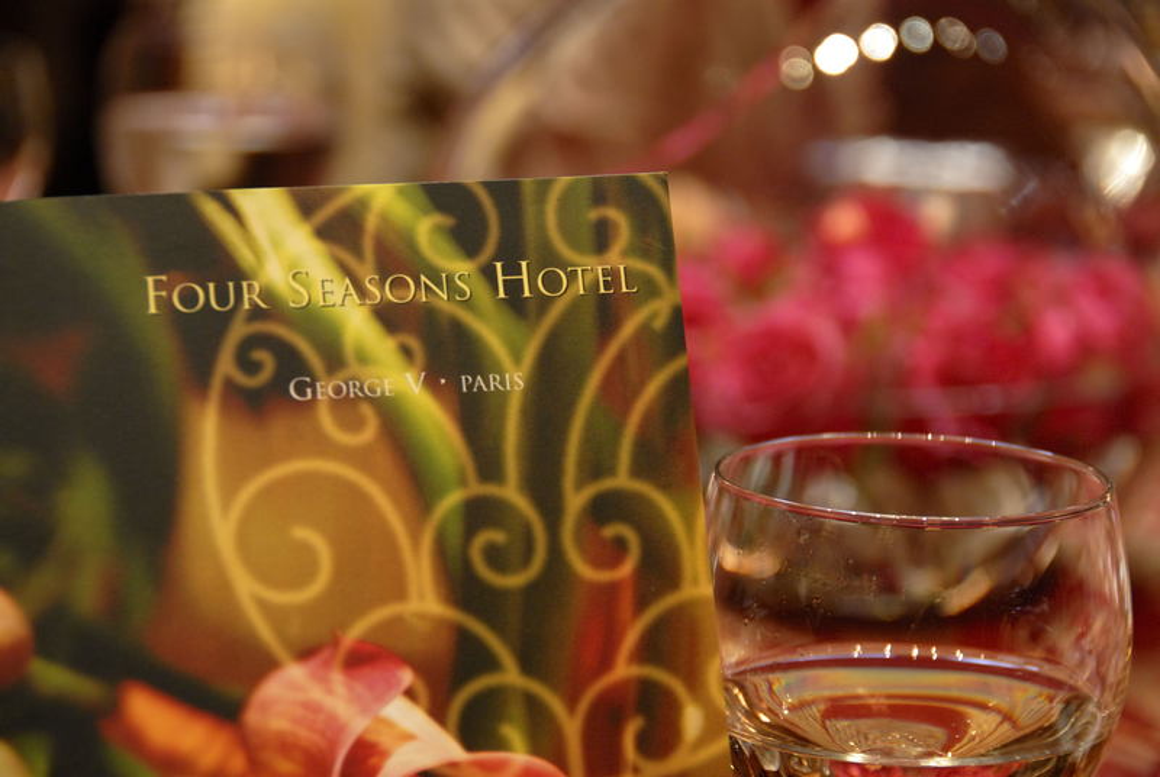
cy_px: 388
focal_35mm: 123
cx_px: 580
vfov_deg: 11.2
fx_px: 3969
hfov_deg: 16.6
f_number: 5
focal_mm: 82
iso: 640
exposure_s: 1/8
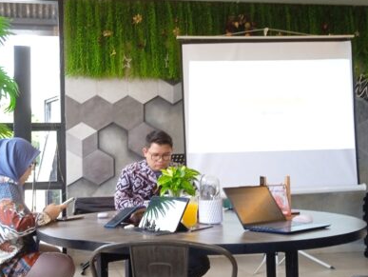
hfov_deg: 39.4
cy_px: 152
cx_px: 143
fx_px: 511
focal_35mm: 48
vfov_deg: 30.3
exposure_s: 1/25
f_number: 2.2
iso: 219
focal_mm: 3.43
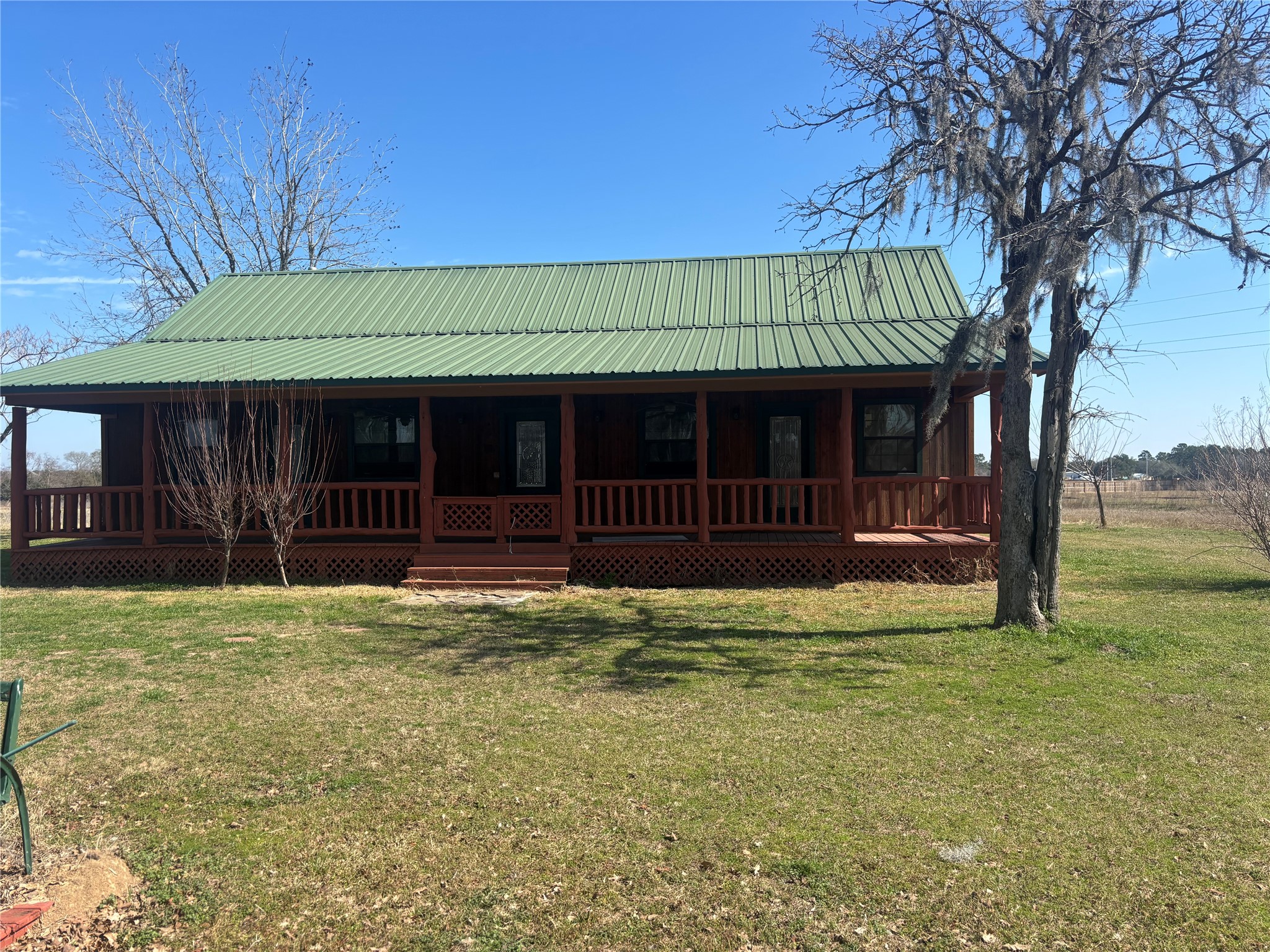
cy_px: 476
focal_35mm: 26
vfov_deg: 53.1
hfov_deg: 67.3
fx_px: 954
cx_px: 635
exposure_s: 1/2242
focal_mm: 5.96
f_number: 1.6
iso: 50
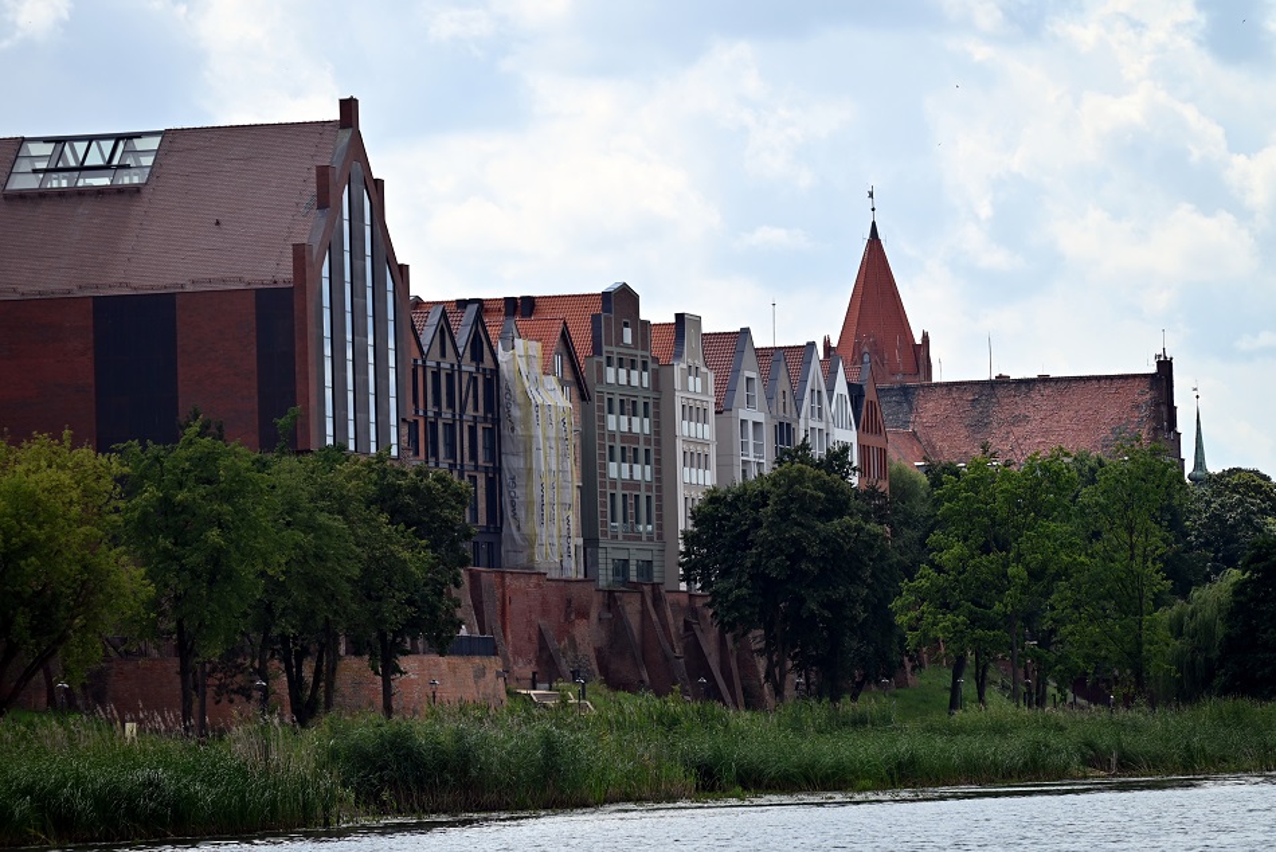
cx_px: 638
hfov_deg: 11.4
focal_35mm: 180
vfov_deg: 7.6
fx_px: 6382
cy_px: 426
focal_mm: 180
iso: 200
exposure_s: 1/1250
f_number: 5.6
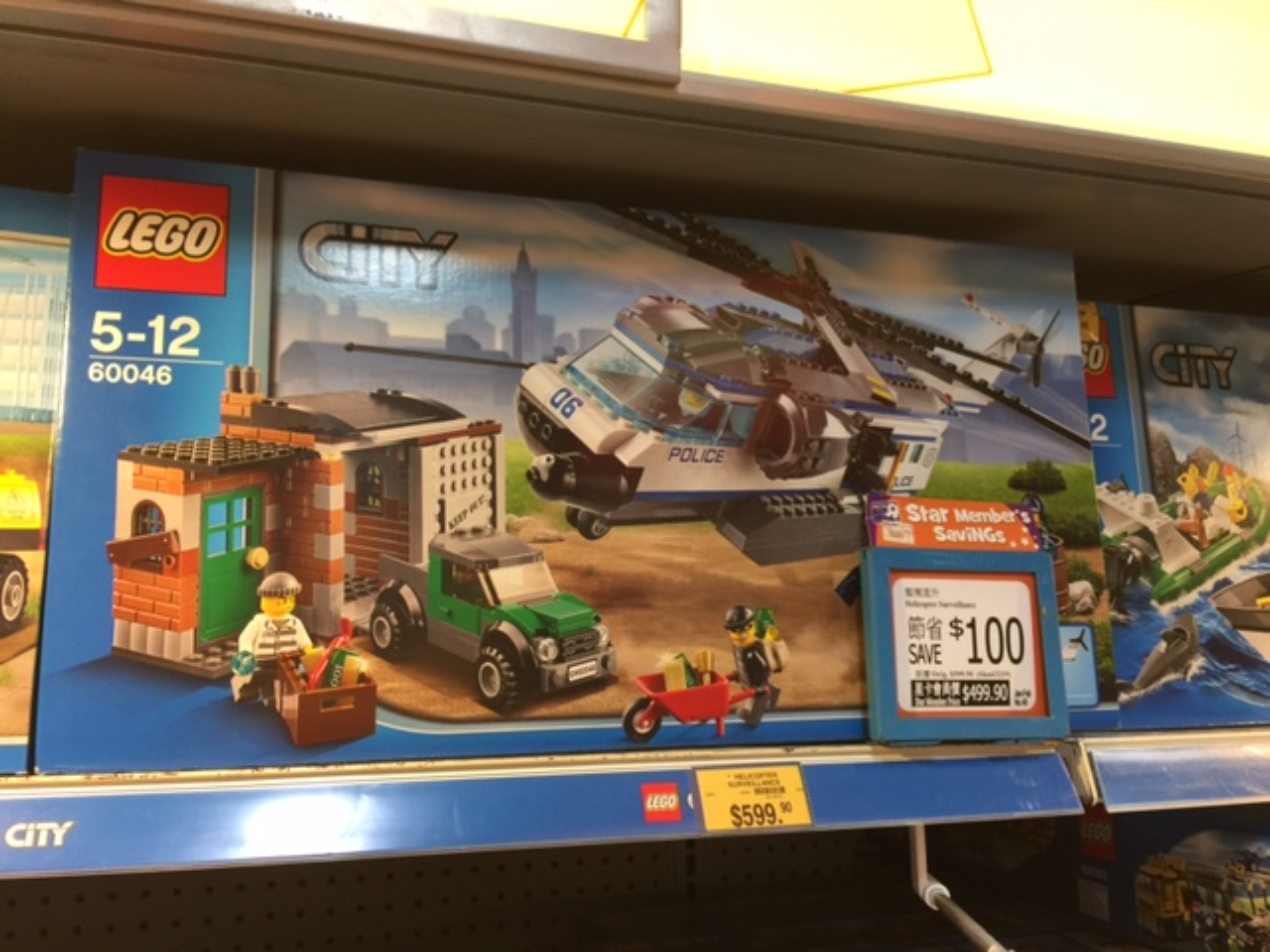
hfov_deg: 61.7
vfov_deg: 48.2
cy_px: 476
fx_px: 1064
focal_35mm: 29
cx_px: 635
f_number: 2.2
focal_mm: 4.15
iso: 32
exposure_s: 1/30
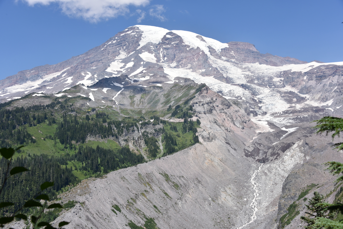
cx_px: 172
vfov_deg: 35.1
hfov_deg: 50.7
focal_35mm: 38
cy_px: 114
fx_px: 362
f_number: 9
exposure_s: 1/320
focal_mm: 38
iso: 100
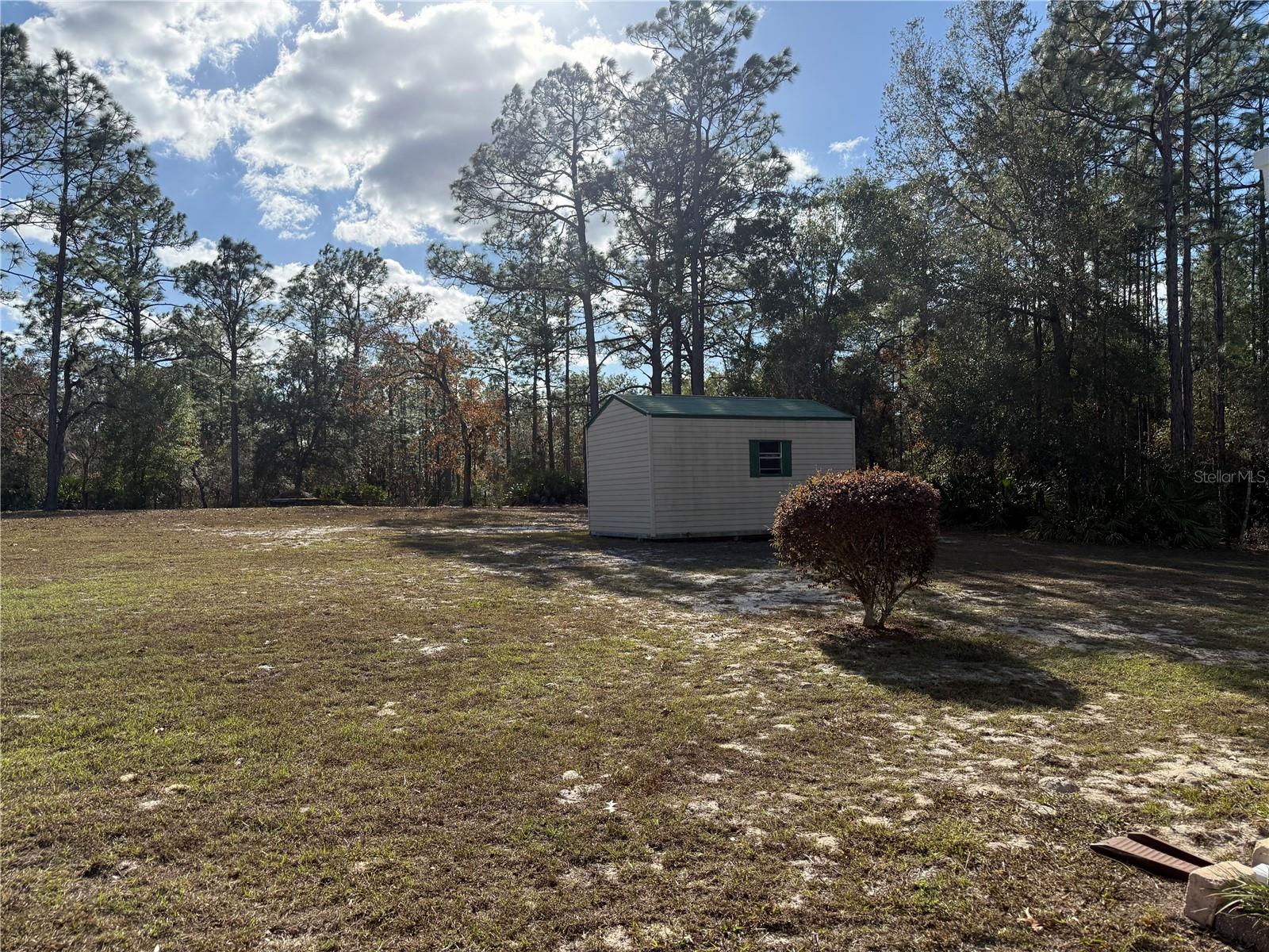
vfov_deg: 56.8
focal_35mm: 24
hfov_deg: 71.6
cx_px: 634
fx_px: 880
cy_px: 476
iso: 100
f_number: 1.78
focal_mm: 6.76
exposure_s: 1/5714
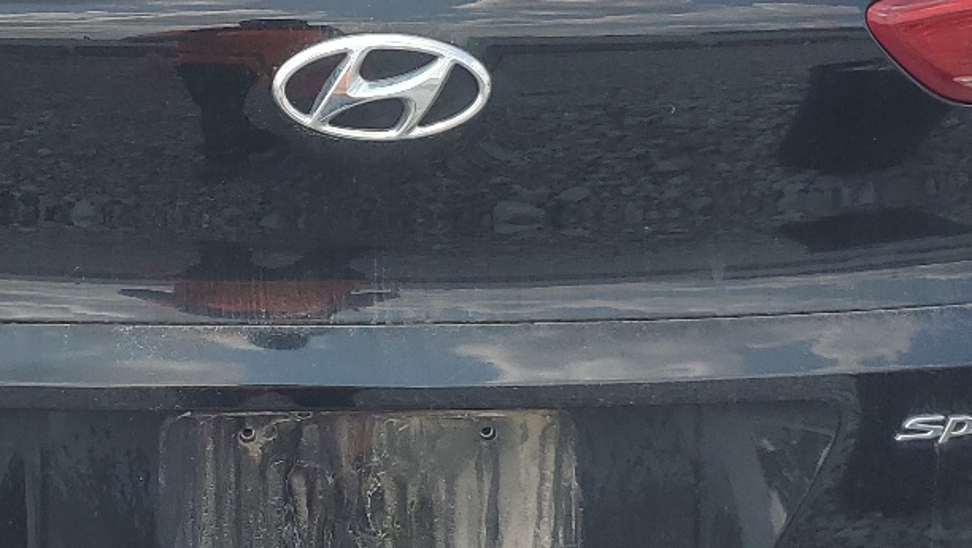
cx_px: 307
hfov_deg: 28.4
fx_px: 1908
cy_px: 145
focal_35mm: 74
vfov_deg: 16.3
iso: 50
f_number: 1.5
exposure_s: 1/1667
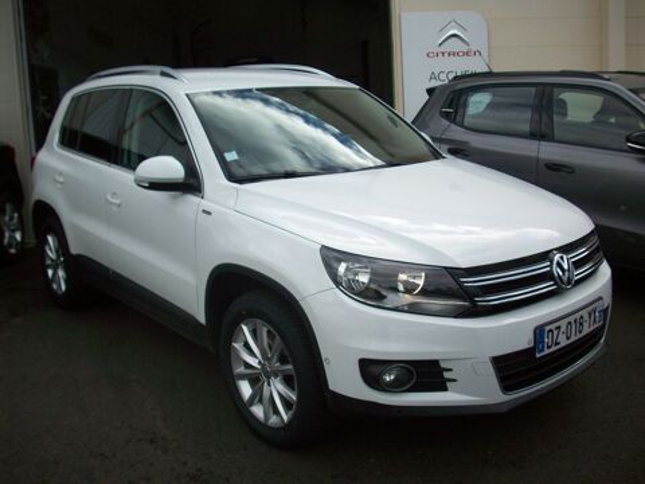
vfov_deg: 38.7
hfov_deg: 50.1
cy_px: 242
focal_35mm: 37
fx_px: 689
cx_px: 322
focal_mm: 6.2
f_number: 5.6
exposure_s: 1/269
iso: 80
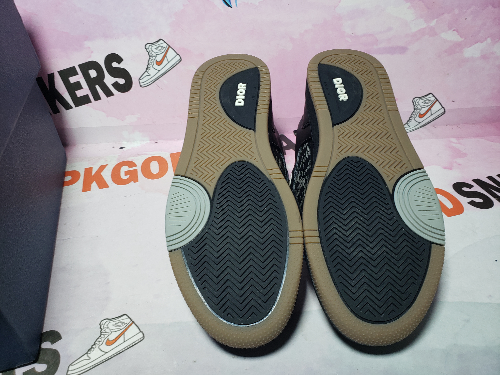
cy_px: 188
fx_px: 376
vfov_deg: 53.1
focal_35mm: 26
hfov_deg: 67.3
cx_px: 250
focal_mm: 4.3
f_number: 2.4
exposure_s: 1/157
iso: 50
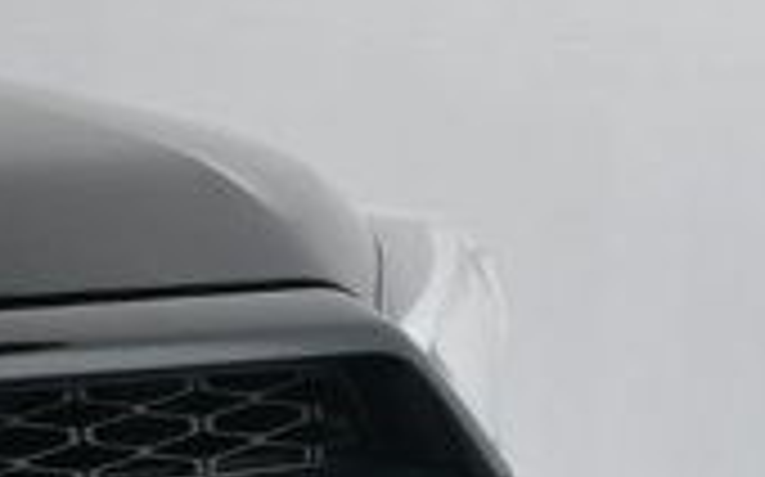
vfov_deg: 6.2
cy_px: 652
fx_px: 4355
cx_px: -1354
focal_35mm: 209
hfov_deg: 8.7
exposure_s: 1/160
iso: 100
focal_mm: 23
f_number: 10
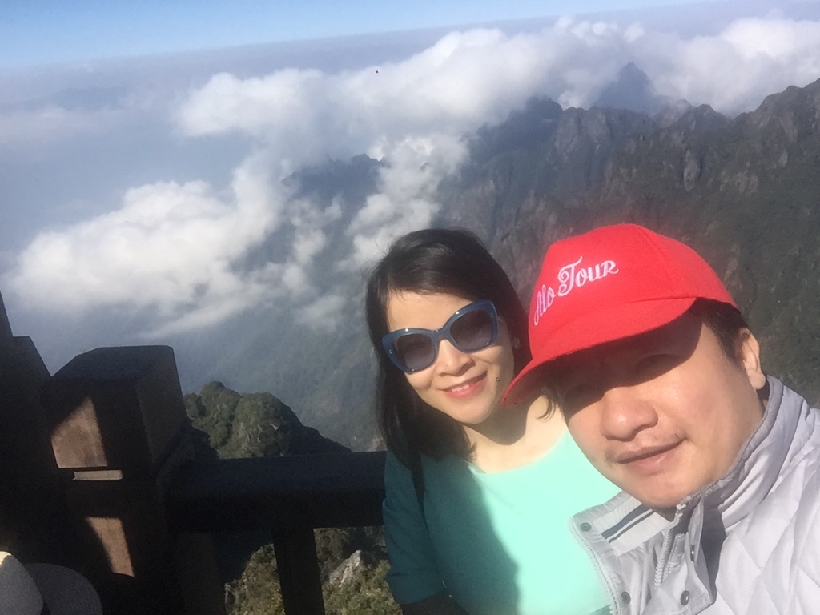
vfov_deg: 45.4
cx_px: 410
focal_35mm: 31
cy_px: 308
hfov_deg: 58.4
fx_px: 734
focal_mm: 2.65
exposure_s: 1/2439
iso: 32
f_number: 2.2
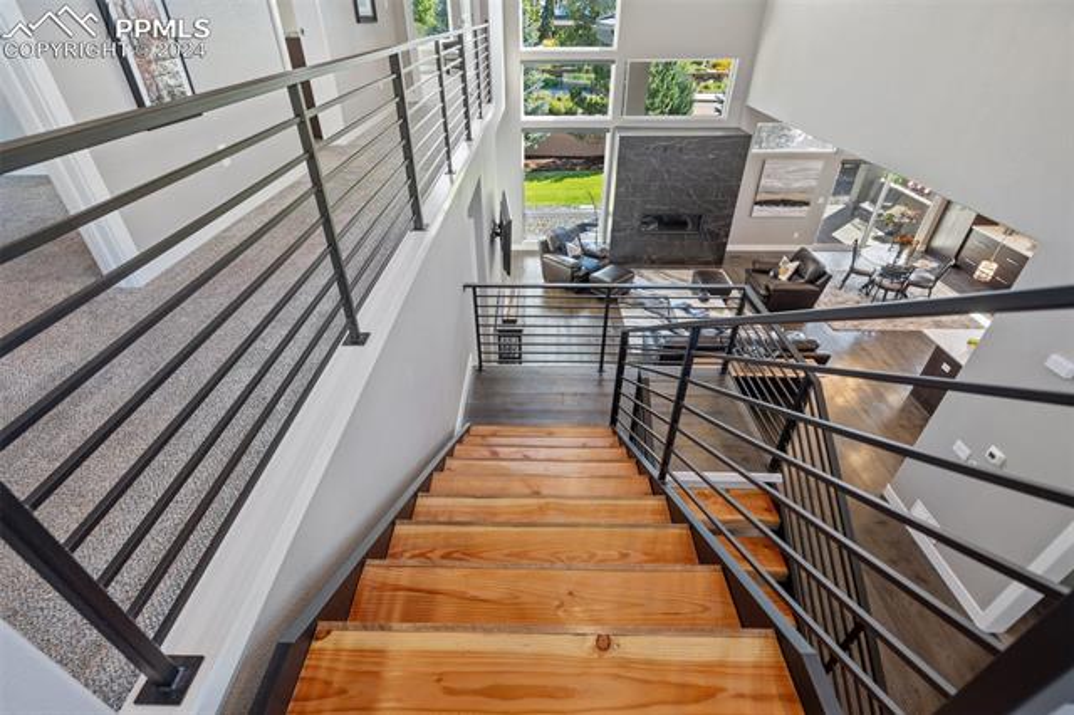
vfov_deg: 73.7
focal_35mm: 16
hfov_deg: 96.8
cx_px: 537
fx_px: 477
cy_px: 358
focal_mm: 16
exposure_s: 1/10
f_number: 6.3
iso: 250
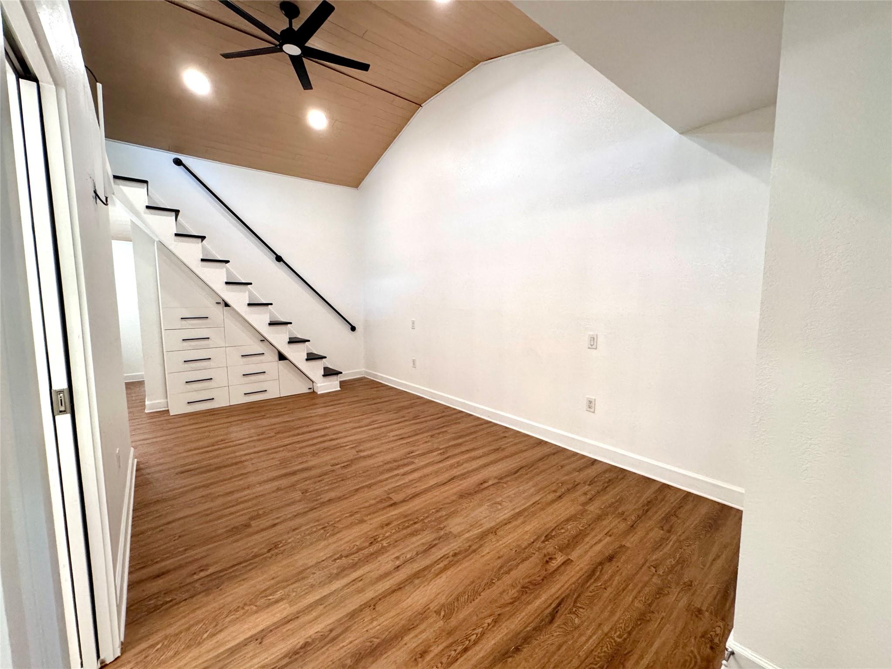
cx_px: 446
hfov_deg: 102.1
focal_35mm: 14
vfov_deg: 85.7
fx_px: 361
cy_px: 334
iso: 320
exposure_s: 1/120
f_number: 2.2
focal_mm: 2.22
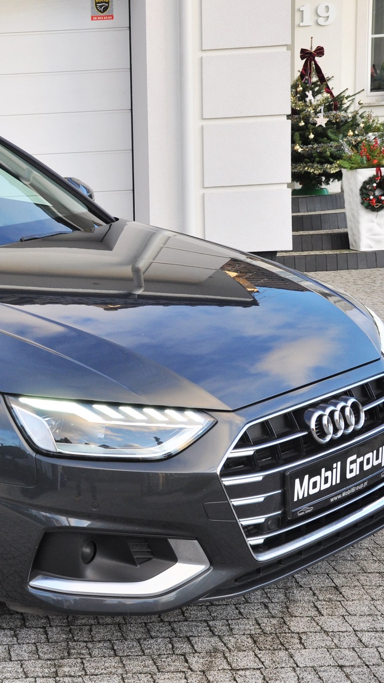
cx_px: -70
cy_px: 342
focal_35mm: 67
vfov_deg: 31.4
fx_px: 1213
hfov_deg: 17.2
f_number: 9
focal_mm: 28
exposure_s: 1/80
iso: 400
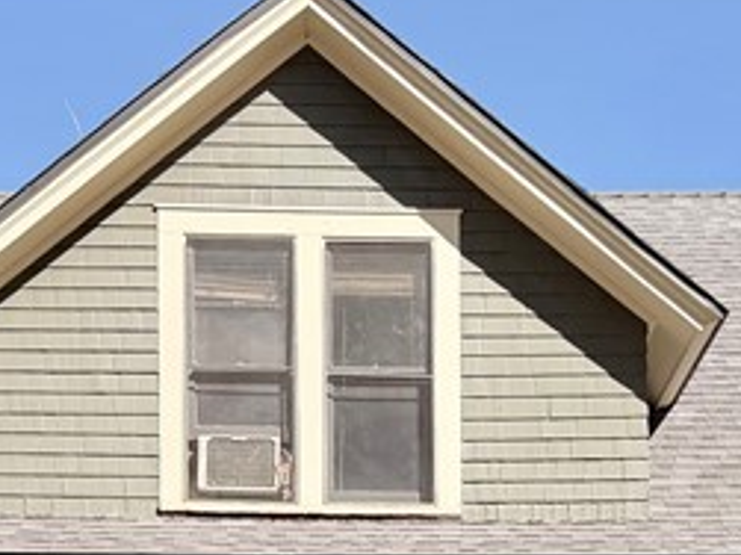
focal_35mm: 98
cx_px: 345
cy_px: 948
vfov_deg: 13.7
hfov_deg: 20.0
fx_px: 2097
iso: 80
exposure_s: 1/2110
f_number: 1.78
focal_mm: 6.76
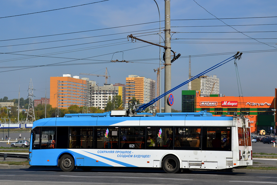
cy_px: 92
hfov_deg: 27.0
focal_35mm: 75
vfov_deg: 18.2
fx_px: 577
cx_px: 138
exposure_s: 1/800
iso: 200
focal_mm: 50
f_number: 8
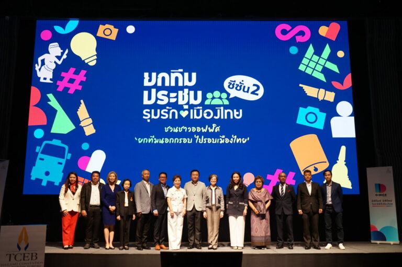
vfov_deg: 38.8
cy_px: 134
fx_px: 379
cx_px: 201
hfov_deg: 55.8
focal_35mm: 34
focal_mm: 34
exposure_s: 1/125
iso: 1250
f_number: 4
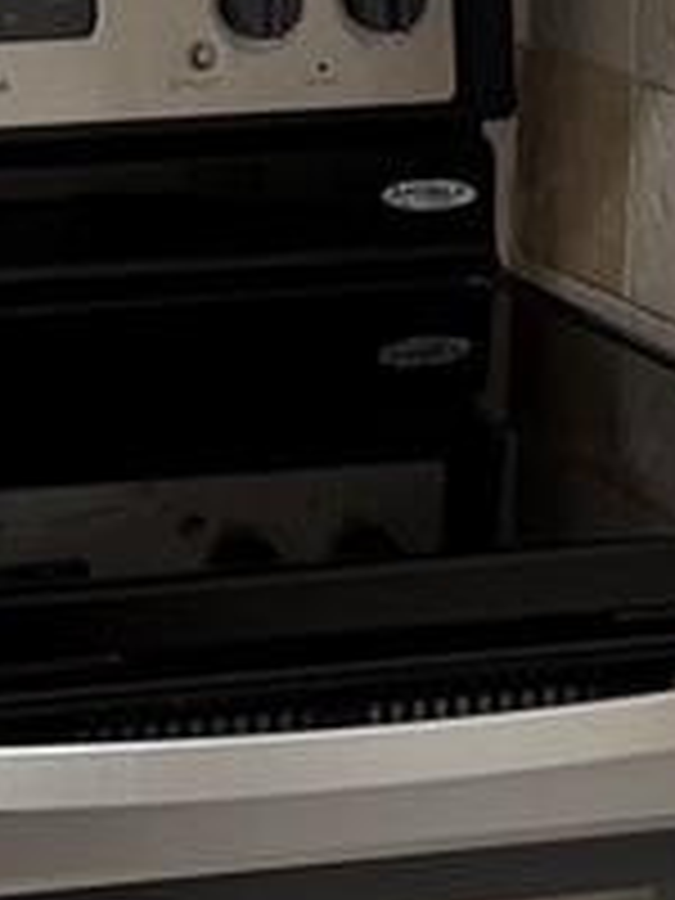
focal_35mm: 144
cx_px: -405
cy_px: 14
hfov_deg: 9.9
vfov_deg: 13.5
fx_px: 3744
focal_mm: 6.76
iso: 64
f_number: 1.78
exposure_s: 1/120
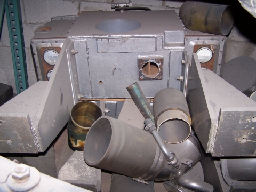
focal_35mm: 38
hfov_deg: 49.0
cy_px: 96
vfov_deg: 37.7
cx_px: 128
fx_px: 281
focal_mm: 6.3
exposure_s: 1/60
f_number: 2.8
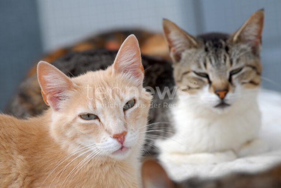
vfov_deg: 5.9
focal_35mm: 232
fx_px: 1817
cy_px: 94
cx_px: 140
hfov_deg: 8.8
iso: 200
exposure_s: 1/200
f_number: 5.6
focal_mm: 155
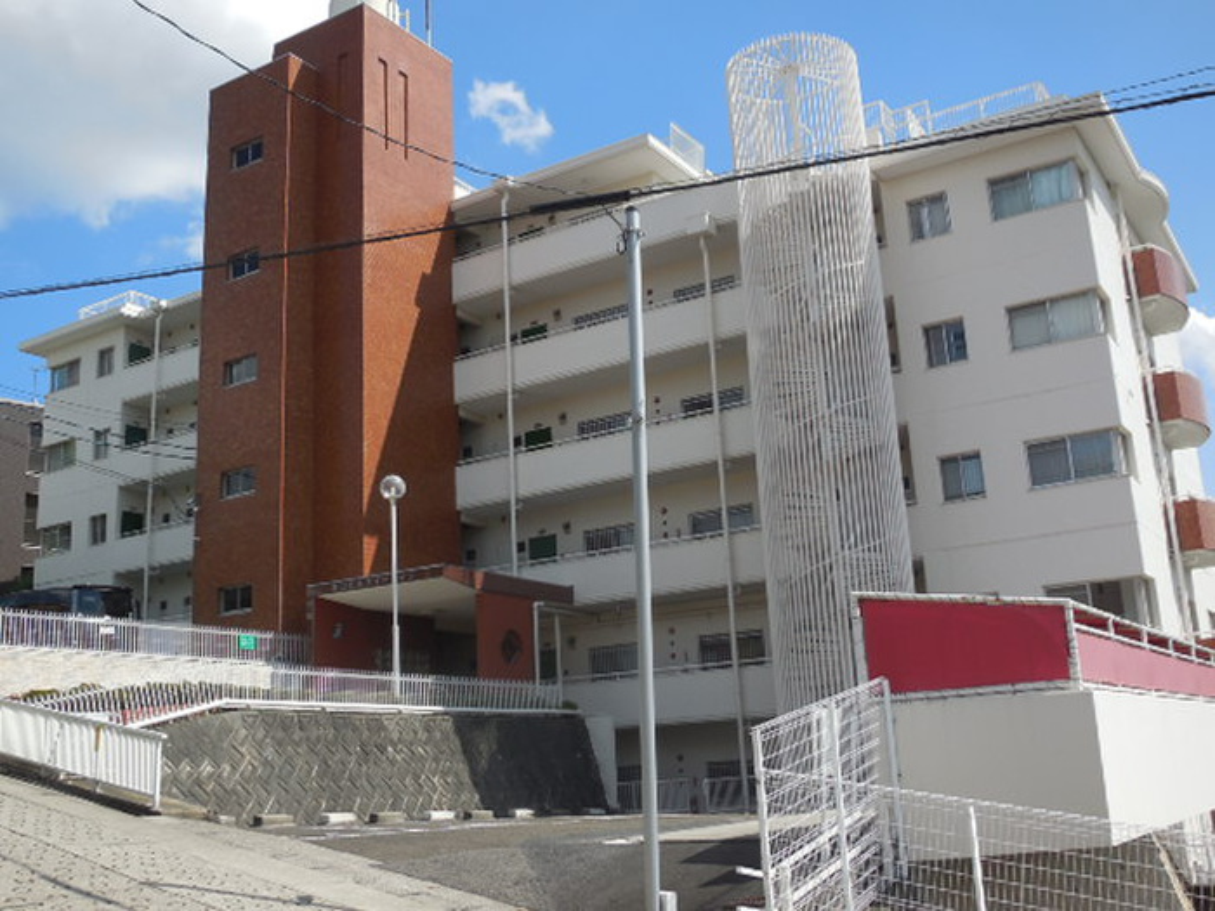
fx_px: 1404
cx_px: 608
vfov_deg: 36.0
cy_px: 456
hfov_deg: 46.8
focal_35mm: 40
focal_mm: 7.1
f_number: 3.6
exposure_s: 1/1250
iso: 125
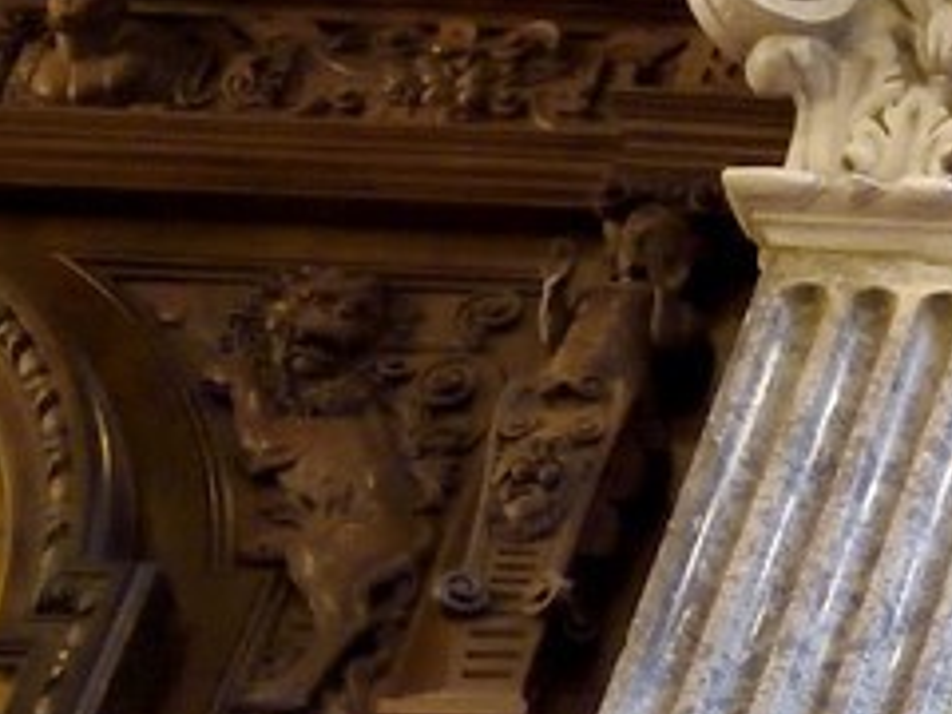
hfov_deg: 9.8
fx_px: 4235
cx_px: 2852
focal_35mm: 154
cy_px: 1488
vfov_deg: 9.0
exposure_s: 1/3.33
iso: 4000
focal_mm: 24
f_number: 14
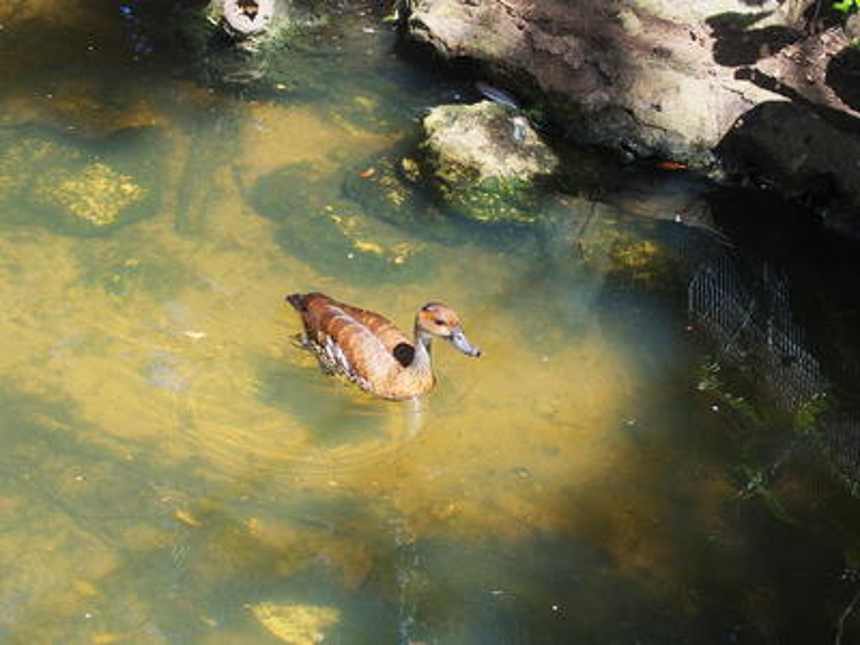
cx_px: 430
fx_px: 1888
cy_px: 322
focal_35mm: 76
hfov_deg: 25.7
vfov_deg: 19.4
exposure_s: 1/250
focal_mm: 16.1
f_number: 3.5
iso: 100
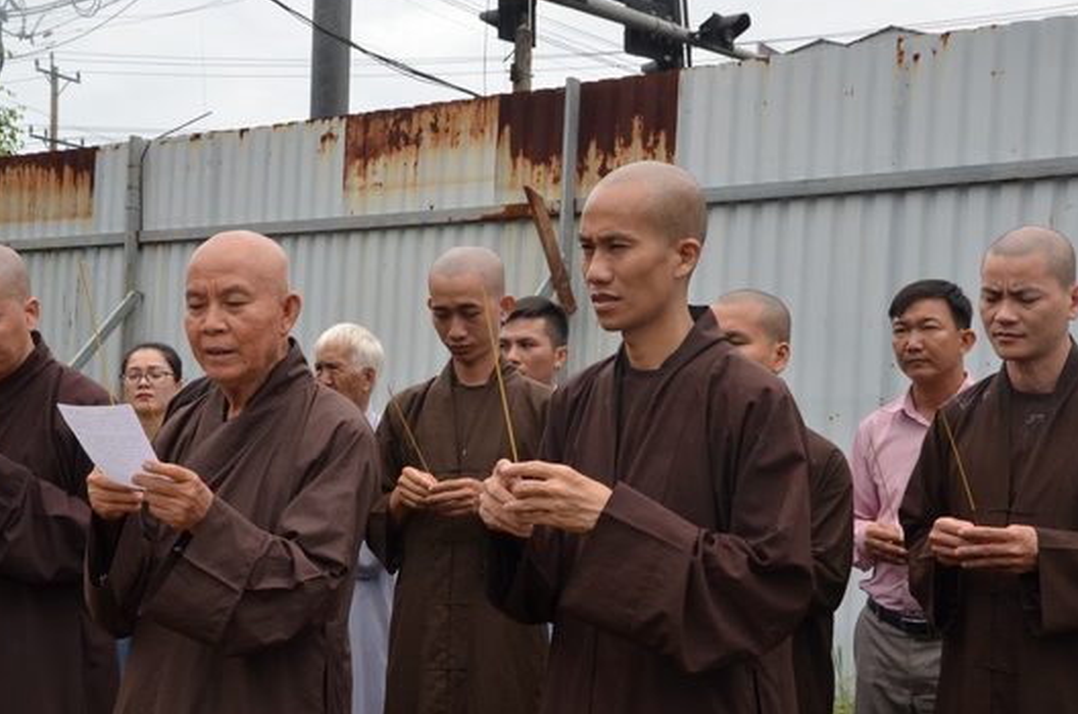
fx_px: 1931
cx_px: 543
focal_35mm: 65
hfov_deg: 31.2
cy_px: 344
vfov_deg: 21.0
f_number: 11
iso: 640
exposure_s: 1/500
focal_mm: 35
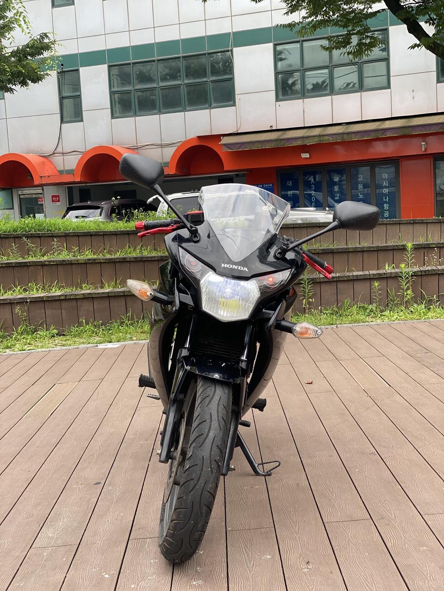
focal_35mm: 52
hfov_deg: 28.0
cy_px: 296
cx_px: 222
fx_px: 889
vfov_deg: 36.8
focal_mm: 6
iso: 20
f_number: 2
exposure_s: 1/256
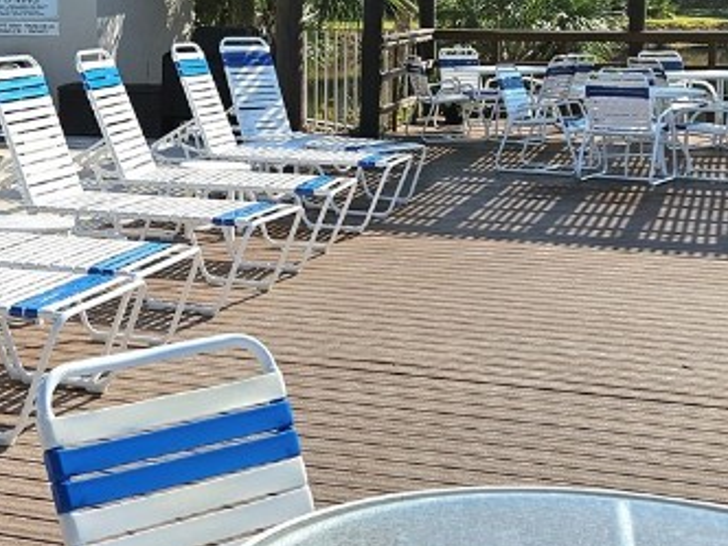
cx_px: 206
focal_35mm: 71
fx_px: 1493
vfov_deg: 20.5
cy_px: 121
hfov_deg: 27.1
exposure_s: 1/5000
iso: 25
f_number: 1.8
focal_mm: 5.4
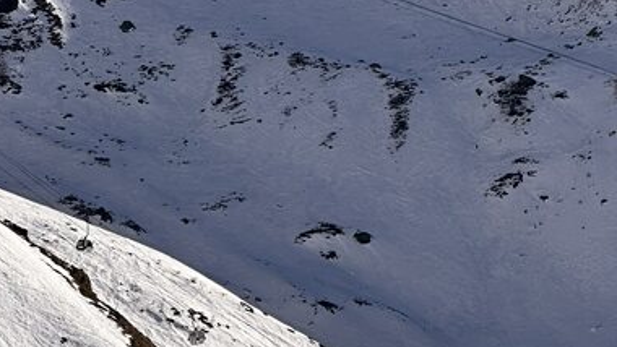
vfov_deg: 5.4
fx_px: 3698
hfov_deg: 9.5
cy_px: -5
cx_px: 604
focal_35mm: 226
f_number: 2.8
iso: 32
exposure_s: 1/1672
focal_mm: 9
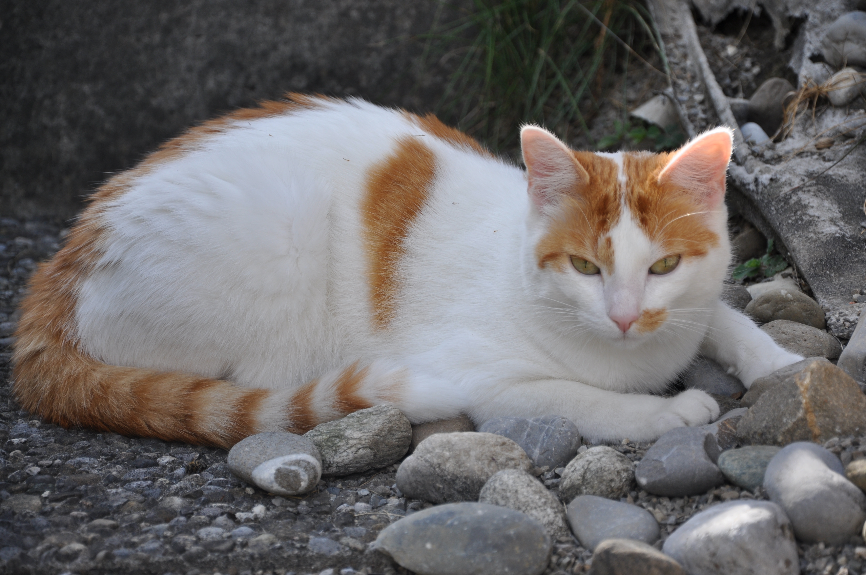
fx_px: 3244
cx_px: 433
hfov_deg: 15.2
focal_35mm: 135
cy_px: 288
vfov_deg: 10.1
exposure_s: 1/250
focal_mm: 90
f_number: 5.6
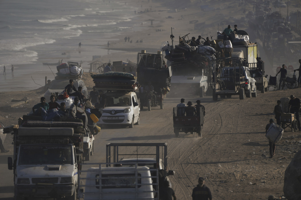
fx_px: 3343
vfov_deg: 3.4
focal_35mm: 400
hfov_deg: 5.2
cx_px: 150
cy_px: 100
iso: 100
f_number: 5.6
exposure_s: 1/2000
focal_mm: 400
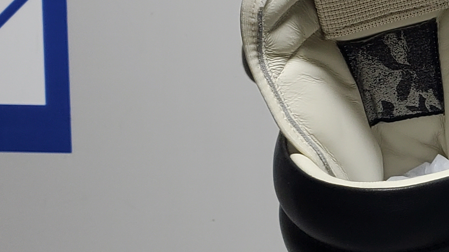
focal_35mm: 109
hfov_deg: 17.7
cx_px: 665
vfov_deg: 11.1
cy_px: 119
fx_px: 1297
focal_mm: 4.3
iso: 50
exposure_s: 1/540
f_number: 1.5
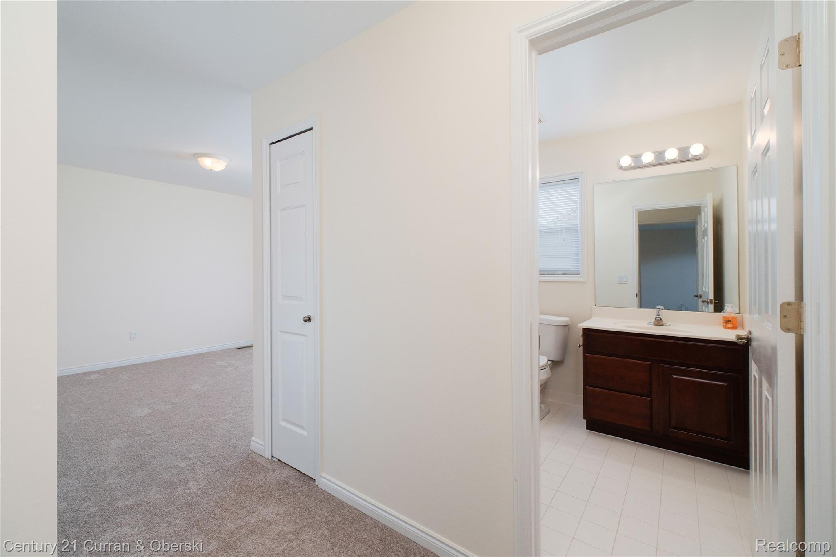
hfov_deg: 100.4
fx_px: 348
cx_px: 418
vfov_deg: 77.3
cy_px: 278
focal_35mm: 15
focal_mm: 10
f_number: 6.4
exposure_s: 1/250
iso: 640
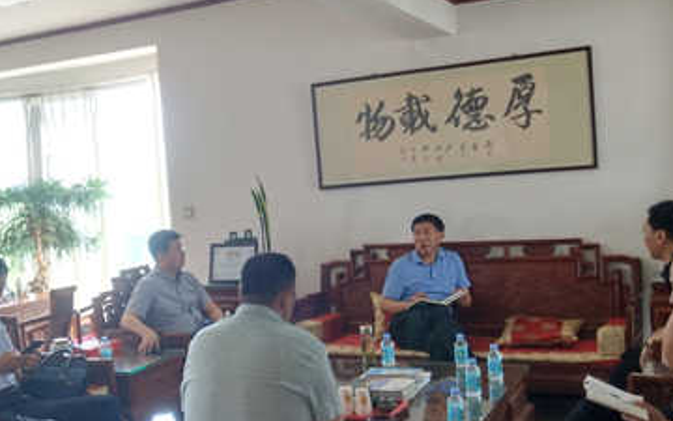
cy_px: 234
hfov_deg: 37.8
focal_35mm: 53
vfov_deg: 24.4
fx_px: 972
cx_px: 228
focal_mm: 3.95
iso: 130
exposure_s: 1/60
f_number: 1.8
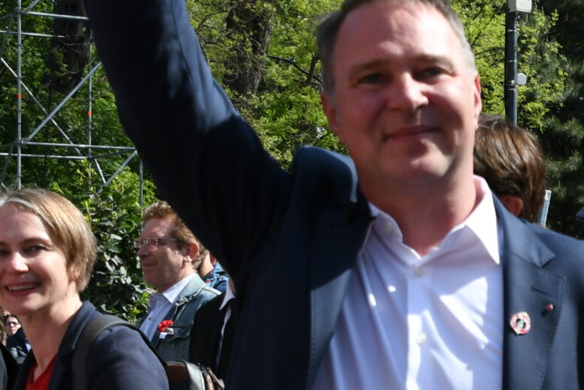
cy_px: 219
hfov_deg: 18.3
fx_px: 1753
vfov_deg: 12.7
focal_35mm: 108
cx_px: 612
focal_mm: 22
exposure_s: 1/1600
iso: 320
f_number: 5.6
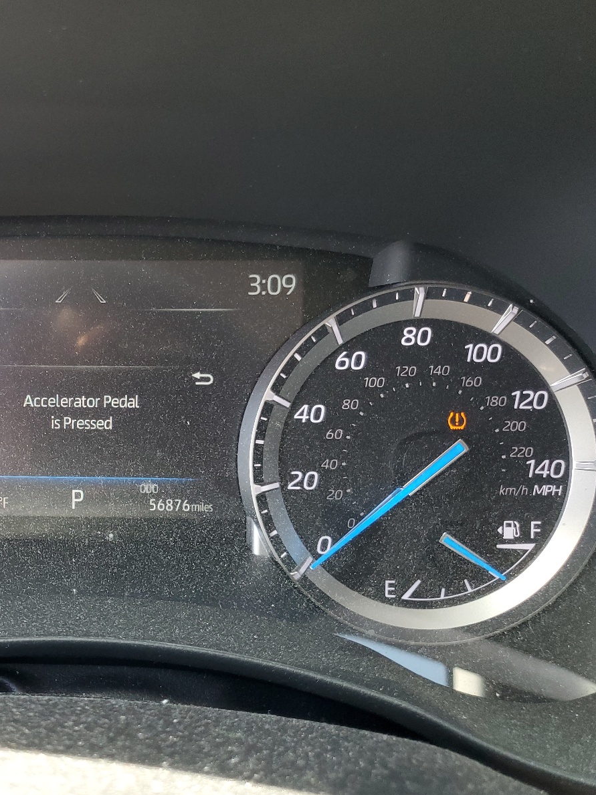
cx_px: 64
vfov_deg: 52.6
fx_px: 804
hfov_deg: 38.0
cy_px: 396
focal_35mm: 35
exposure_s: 1/120
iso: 96
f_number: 1.5
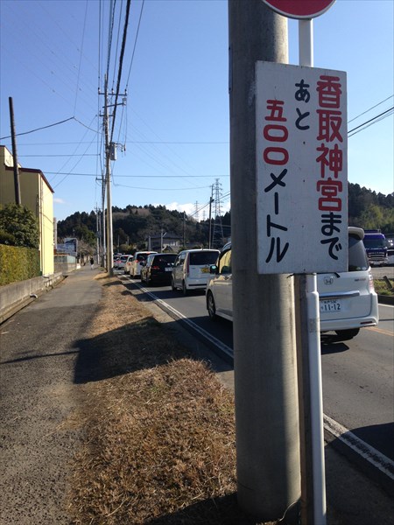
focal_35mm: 33
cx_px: 197
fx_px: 501
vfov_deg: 55.4
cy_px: 262
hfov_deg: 42.9
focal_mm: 4.12
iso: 50
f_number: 2.4
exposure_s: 1/1550
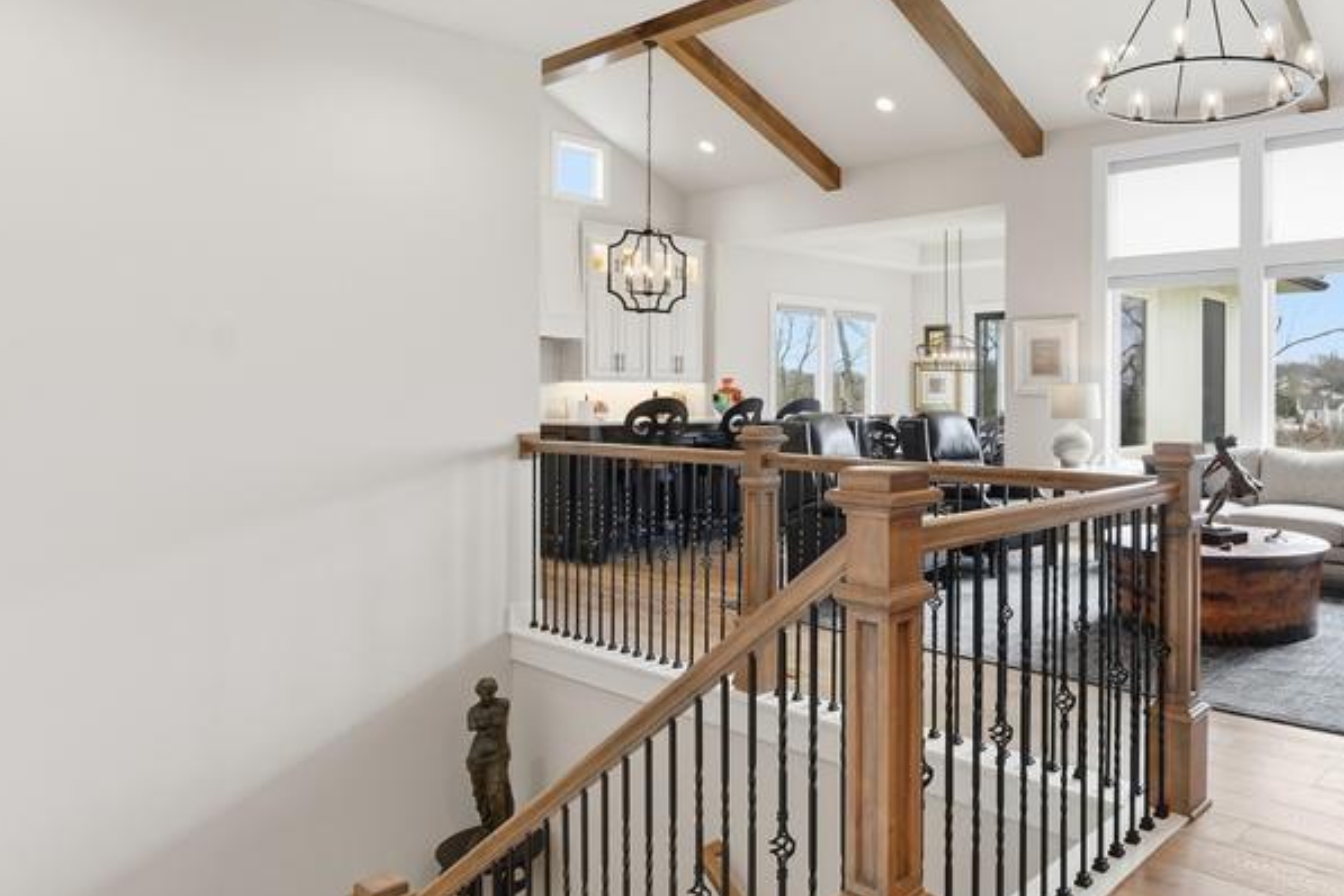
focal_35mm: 24
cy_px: 395
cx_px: 928
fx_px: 896
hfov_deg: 70.9
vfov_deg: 53.0
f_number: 7.1
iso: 100
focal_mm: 14
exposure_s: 1/30
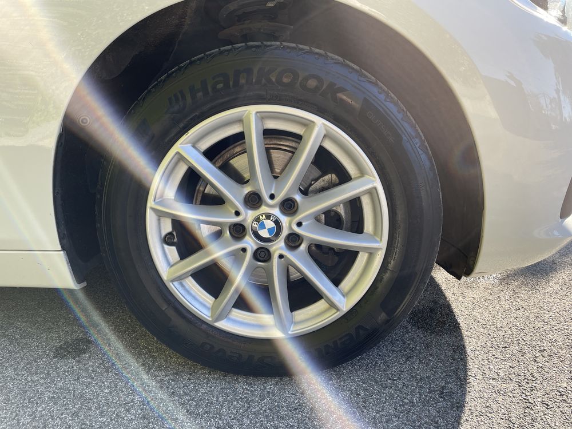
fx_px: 430
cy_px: 214
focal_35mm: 26
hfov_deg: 67.3
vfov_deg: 53.1
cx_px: 286
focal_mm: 4.2
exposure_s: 1/318
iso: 32
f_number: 1.6
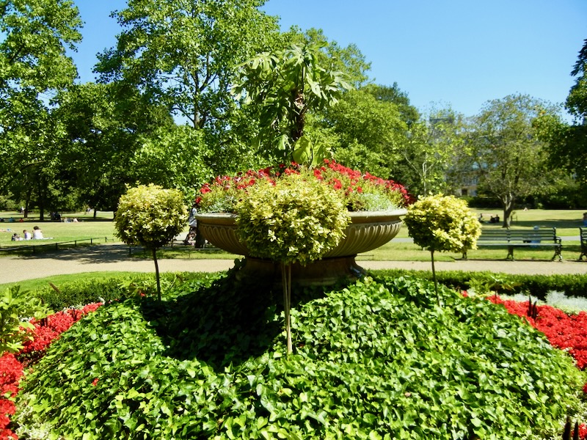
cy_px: 220
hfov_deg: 60.0
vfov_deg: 46.8
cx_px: 294
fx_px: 509
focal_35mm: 30
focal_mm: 5.4
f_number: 3.5
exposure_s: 1/891
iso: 160
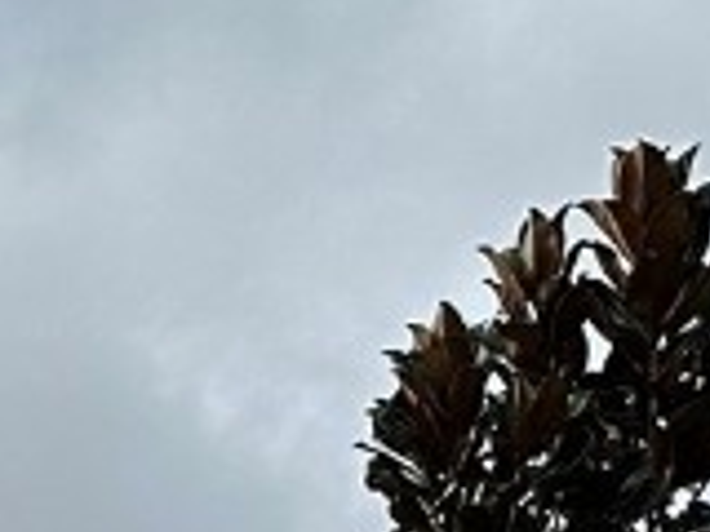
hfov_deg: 10.8
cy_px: 1614
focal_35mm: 154
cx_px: -1034
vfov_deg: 8.2
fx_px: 3159
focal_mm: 6.86
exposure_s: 1/3717
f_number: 1.78
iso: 80
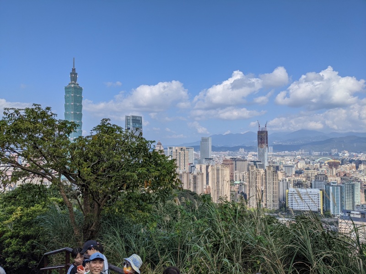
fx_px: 285
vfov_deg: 51.4
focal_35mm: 27
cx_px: 183
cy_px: 137
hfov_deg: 65.3
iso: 68
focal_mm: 4.38
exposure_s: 1/4673
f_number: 1.73
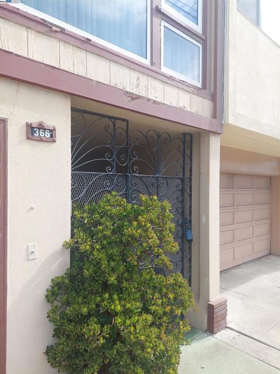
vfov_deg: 71.6
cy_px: 187
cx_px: 140
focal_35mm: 24
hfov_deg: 56.8
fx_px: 259
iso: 40
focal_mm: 5.23
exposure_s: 1/535
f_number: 1.8
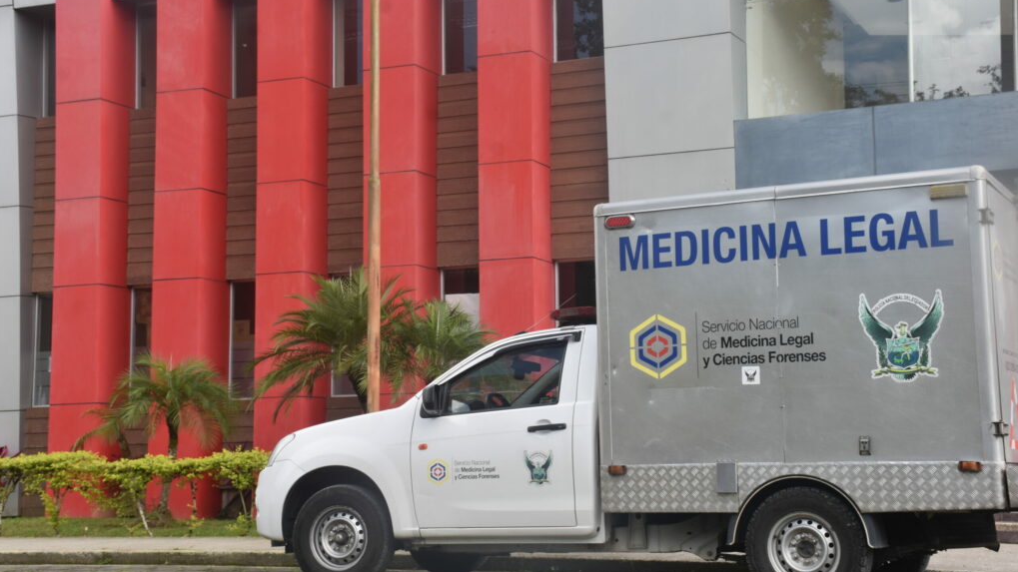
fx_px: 1619
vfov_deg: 20.0
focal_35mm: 60
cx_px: 508
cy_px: 264
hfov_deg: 34.9
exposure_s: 1/320
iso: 250
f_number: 9
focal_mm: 38
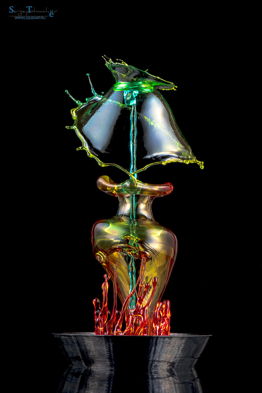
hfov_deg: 13.0
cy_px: 196
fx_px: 1146
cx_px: 131
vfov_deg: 19.5
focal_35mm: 105
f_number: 16
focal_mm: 105
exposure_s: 1/125
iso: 200
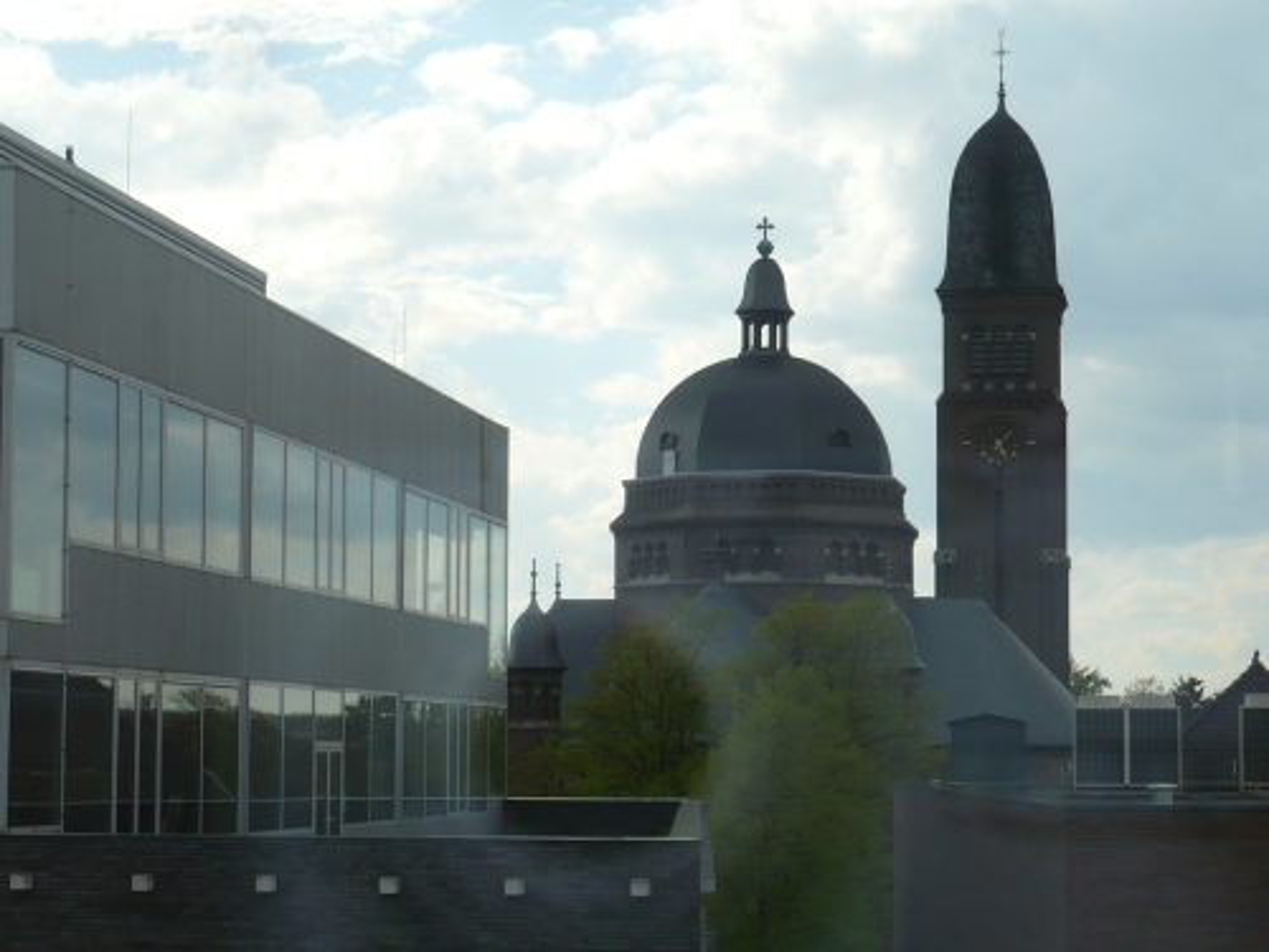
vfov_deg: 16.4
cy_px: 476
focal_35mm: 90
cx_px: 634
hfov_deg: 21.8
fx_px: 3299
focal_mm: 10.9
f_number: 11
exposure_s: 1/125
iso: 100
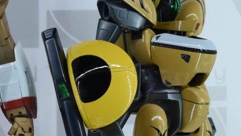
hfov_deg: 11.5
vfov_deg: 6.7
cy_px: 159
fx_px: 1157
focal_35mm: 181
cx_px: -101
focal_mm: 34
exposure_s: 1/200
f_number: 8
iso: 640
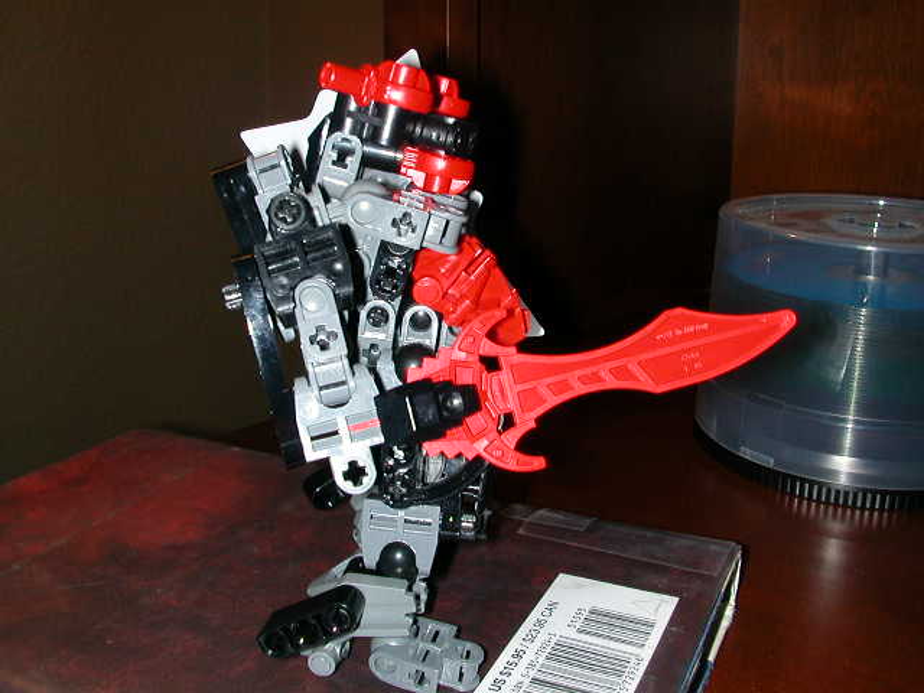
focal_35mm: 37
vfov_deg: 38.7
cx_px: 462
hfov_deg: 50.1
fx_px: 988
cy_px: 346
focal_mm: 5.6
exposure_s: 1/59.9
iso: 100
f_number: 4.5
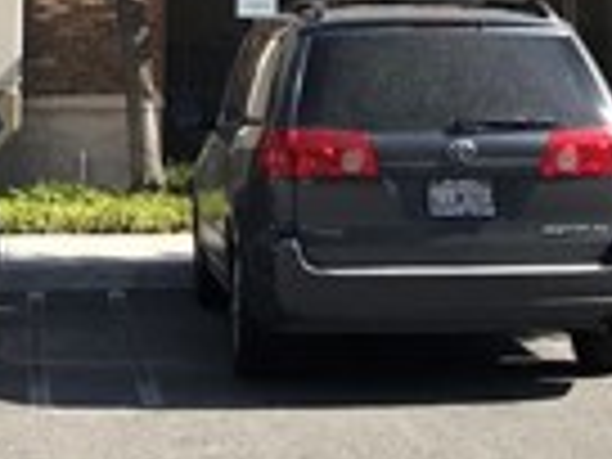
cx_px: 306
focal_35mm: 132
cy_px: -356
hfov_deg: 14.9
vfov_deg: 10.6
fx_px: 2334
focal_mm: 3.99
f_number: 1.8
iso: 20
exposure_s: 1/1277
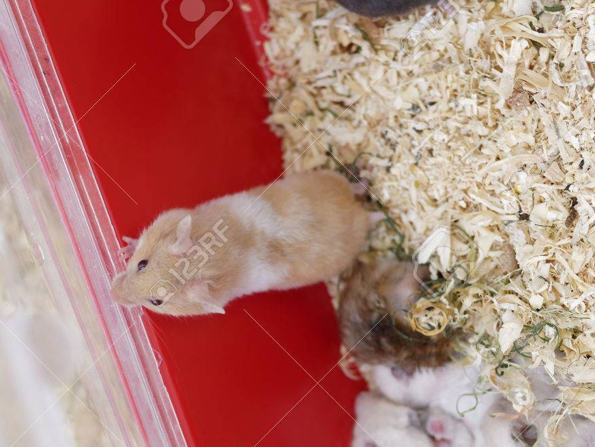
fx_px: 1307
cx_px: 317
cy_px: 273
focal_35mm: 76
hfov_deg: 25.6
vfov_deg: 19.4
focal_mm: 25
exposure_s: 1/250
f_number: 2.2
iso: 200
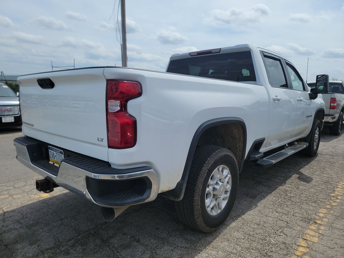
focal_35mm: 24
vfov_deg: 56.8
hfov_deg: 71.6
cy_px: 129
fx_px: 239
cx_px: 172
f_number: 1.8
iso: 50
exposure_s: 1/1562
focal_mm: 6.7
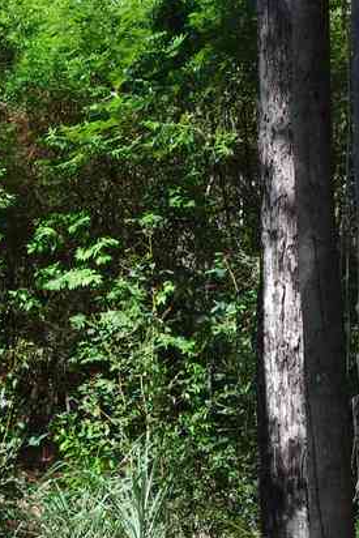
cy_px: 211
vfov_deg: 20.8
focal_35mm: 98
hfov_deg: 14.0
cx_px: 149
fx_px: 1462
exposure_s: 1/50
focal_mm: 26.9
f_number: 7.1
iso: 200
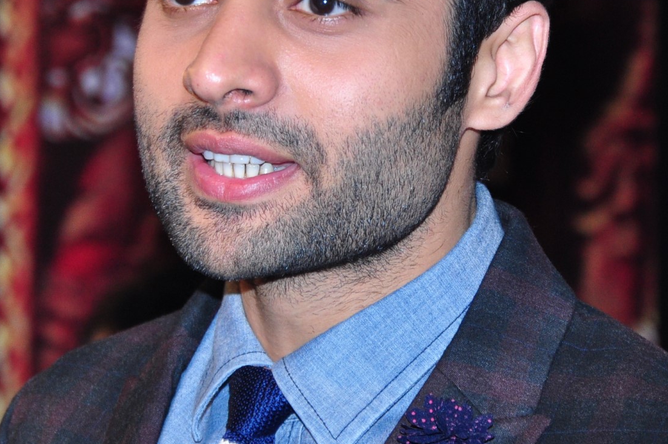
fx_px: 6359
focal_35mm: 343
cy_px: 135
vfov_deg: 4.0
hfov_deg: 6.0
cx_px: 303
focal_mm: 105
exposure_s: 1/125
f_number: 6.3
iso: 500
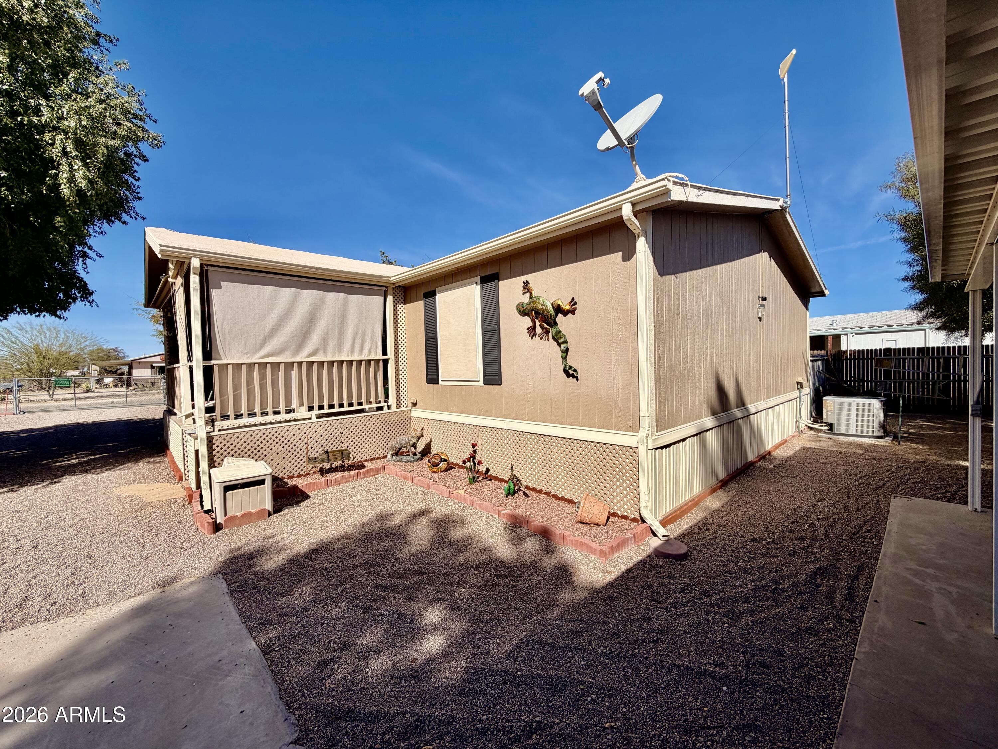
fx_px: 404
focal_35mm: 14
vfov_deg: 85.7
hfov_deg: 102.1
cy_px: 374
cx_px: 499
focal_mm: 2.22
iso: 20
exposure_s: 1/1125
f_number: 2.2
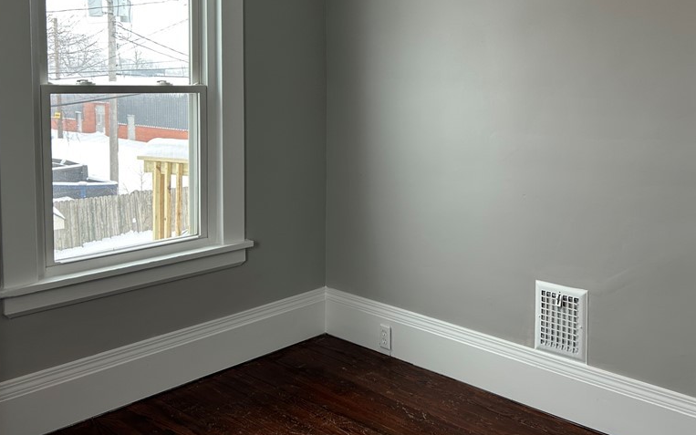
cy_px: 136
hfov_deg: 51.9
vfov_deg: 34.0
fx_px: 702
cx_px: 453
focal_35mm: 37
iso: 50
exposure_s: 1/120
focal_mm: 5.7
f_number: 1.5
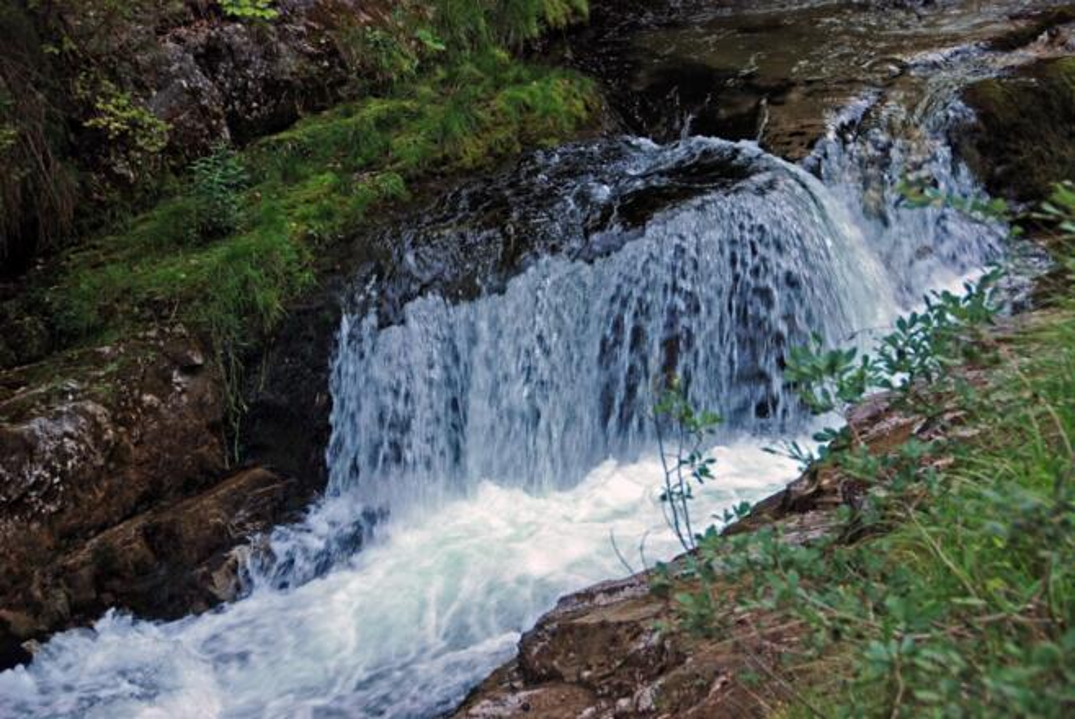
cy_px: 360
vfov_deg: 14.1
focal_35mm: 98
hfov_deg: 20.9
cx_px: 538
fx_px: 2914
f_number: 5
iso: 160
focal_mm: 65
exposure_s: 1/60
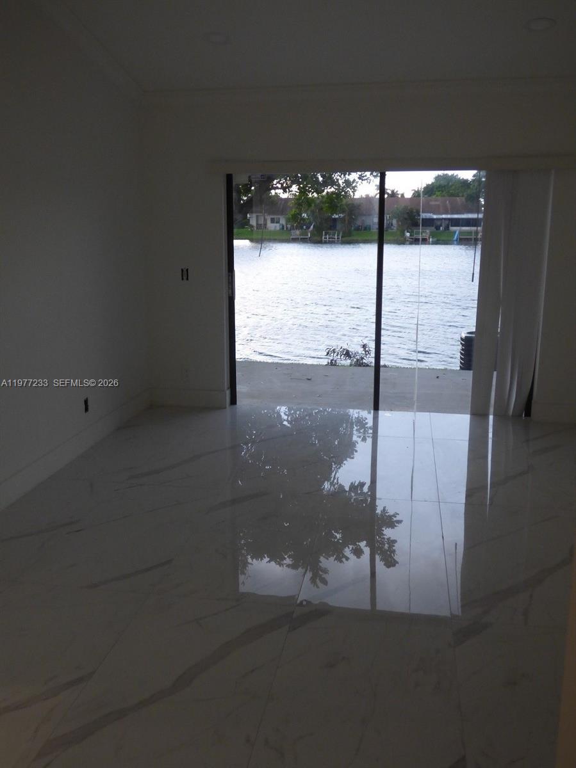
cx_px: 288
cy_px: 384
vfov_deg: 56.8
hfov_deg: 44.1
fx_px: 710
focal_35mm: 32
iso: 250
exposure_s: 1/60
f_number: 3.3
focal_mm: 5.53
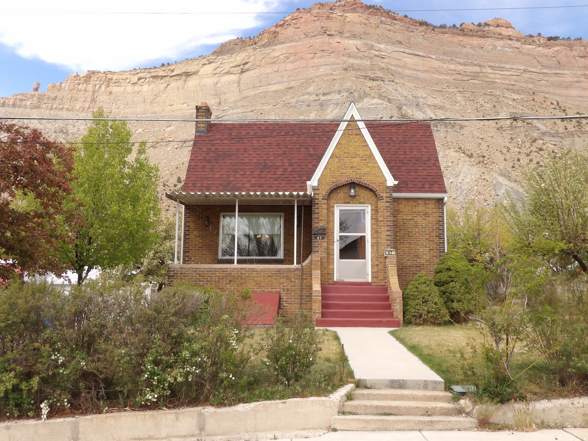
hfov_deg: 55.4
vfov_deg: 42.9
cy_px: 220
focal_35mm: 33
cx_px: 294
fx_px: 561
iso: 100
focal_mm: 5.9
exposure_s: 1/97
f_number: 7.1
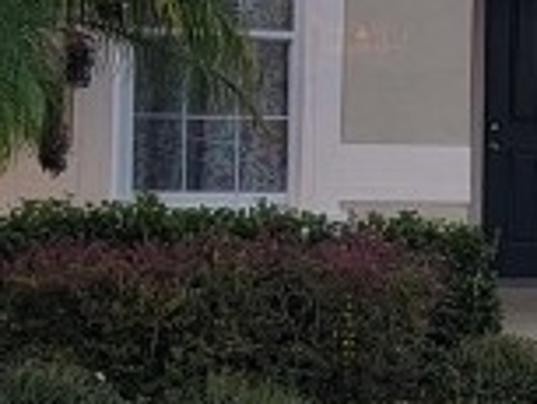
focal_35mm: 87
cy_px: 105
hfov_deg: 20.6
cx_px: 691
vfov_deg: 16.9
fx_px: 1351
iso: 50
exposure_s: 1/120
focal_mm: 2.2
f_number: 2.2
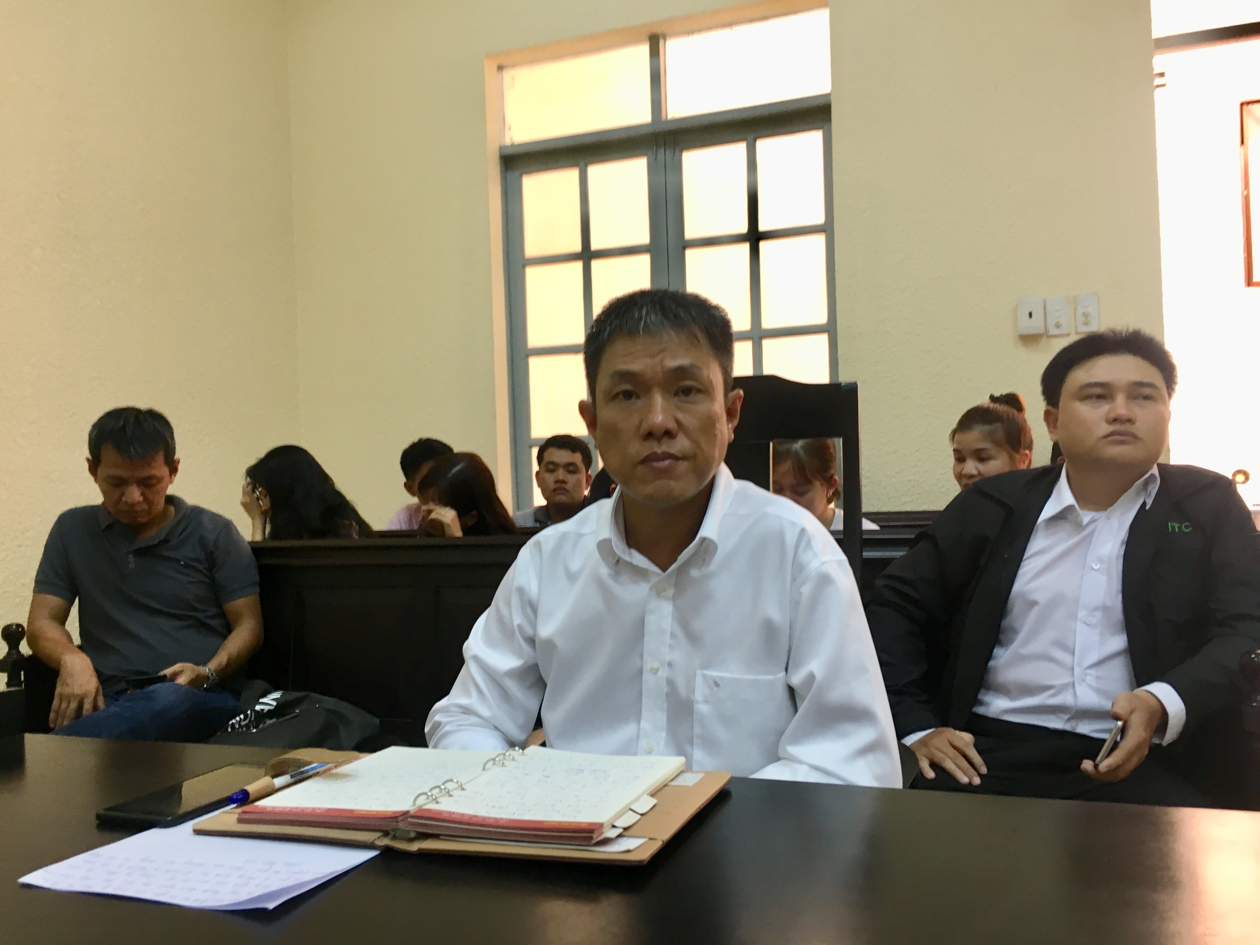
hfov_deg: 61.7
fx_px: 1056
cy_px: 472
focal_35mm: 29
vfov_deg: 48.2
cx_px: 630
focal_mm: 4.15
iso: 80
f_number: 2.2
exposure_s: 1/33
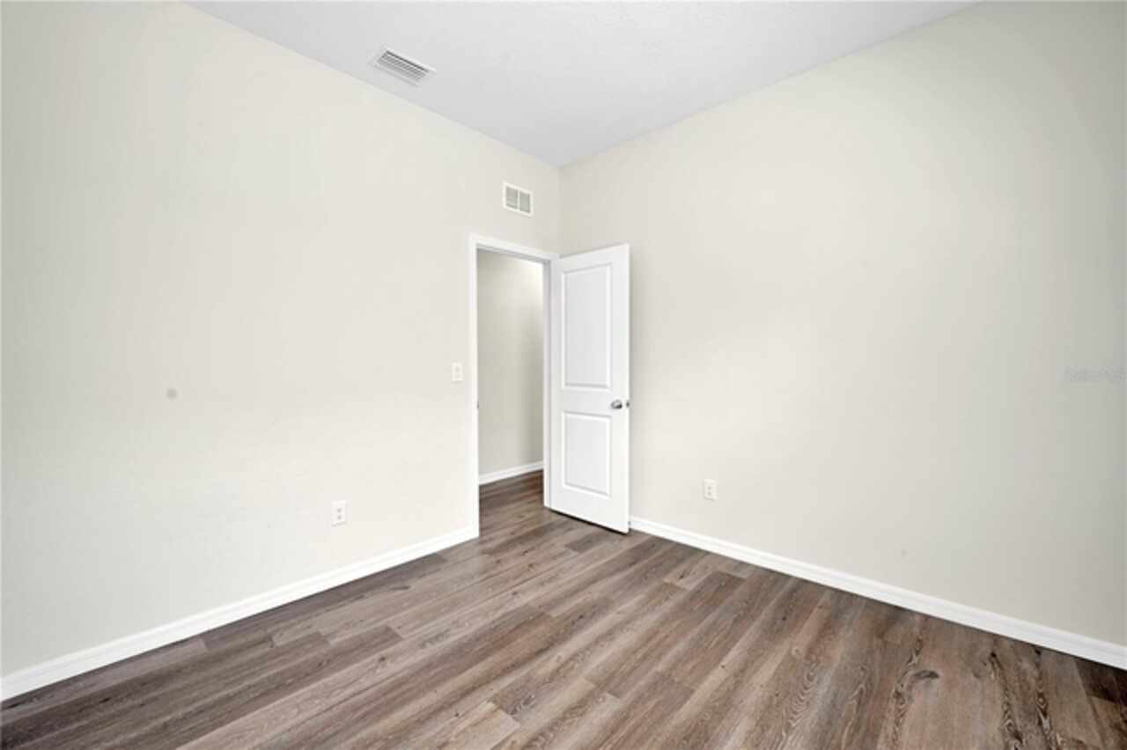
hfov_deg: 104.3
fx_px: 438
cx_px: 564
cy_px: 375
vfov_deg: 81.1
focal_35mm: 14
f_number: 9
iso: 125
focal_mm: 14
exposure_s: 1/1.67
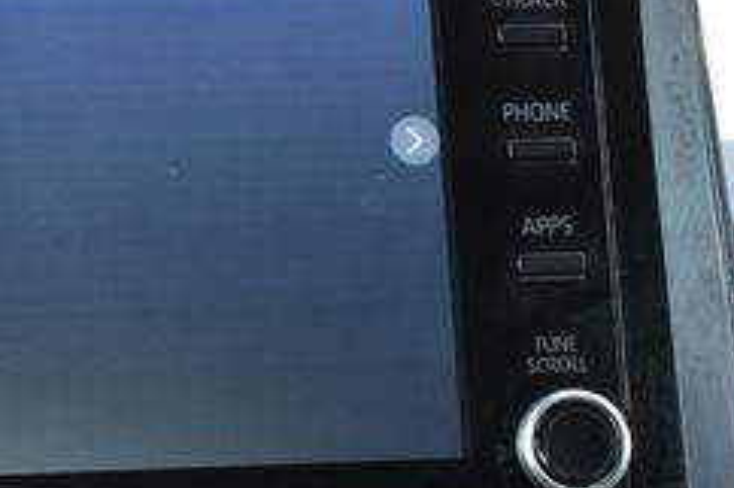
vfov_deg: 9.1
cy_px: 294
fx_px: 3077
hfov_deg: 13.5
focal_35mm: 151
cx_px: 45
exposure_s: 1/15
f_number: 6.3
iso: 1600
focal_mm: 38
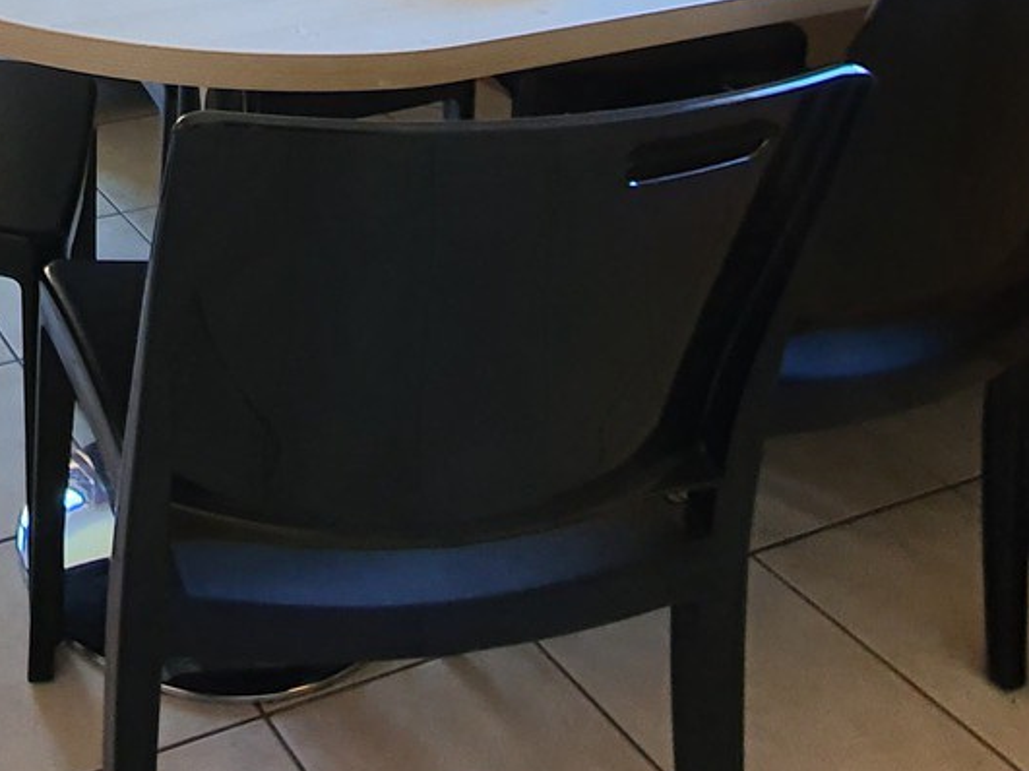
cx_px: -68
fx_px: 1397
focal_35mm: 47
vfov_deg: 26.7
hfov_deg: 35.4
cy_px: -200
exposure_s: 1/50
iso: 80
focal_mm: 1.8
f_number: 2.2
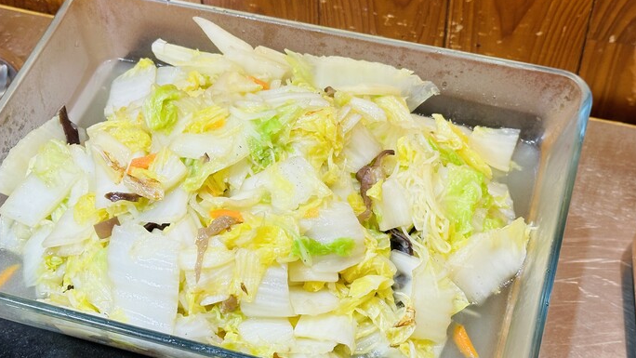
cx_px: 298
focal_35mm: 65
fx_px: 1096
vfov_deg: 18.5
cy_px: 179
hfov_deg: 32.3
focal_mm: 6.86
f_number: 1.78
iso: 50
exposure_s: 1/60
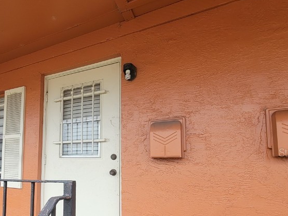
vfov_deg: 55.0
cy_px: 152
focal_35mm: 24
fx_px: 200
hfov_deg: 65.8
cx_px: 62
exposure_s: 1/285
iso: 50
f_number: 2.2
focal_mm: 2.2
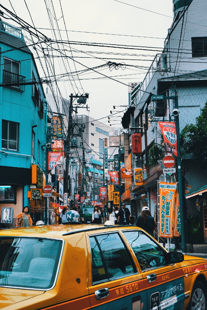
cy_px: 155
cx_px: 104
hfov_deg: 26.5
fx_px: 440
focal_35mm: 51
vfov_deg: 38.9
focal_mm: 34
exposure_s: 1/550
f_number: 5
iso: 800
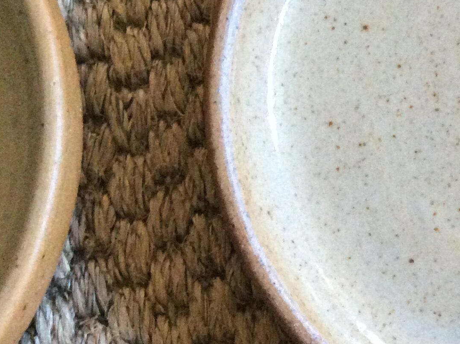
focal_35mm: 77
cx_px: 530
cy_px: 115
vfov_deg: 19.0
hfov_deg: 23.5
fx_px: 1022
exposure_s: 1/17
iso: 320
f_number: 2.4
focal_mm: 3.3
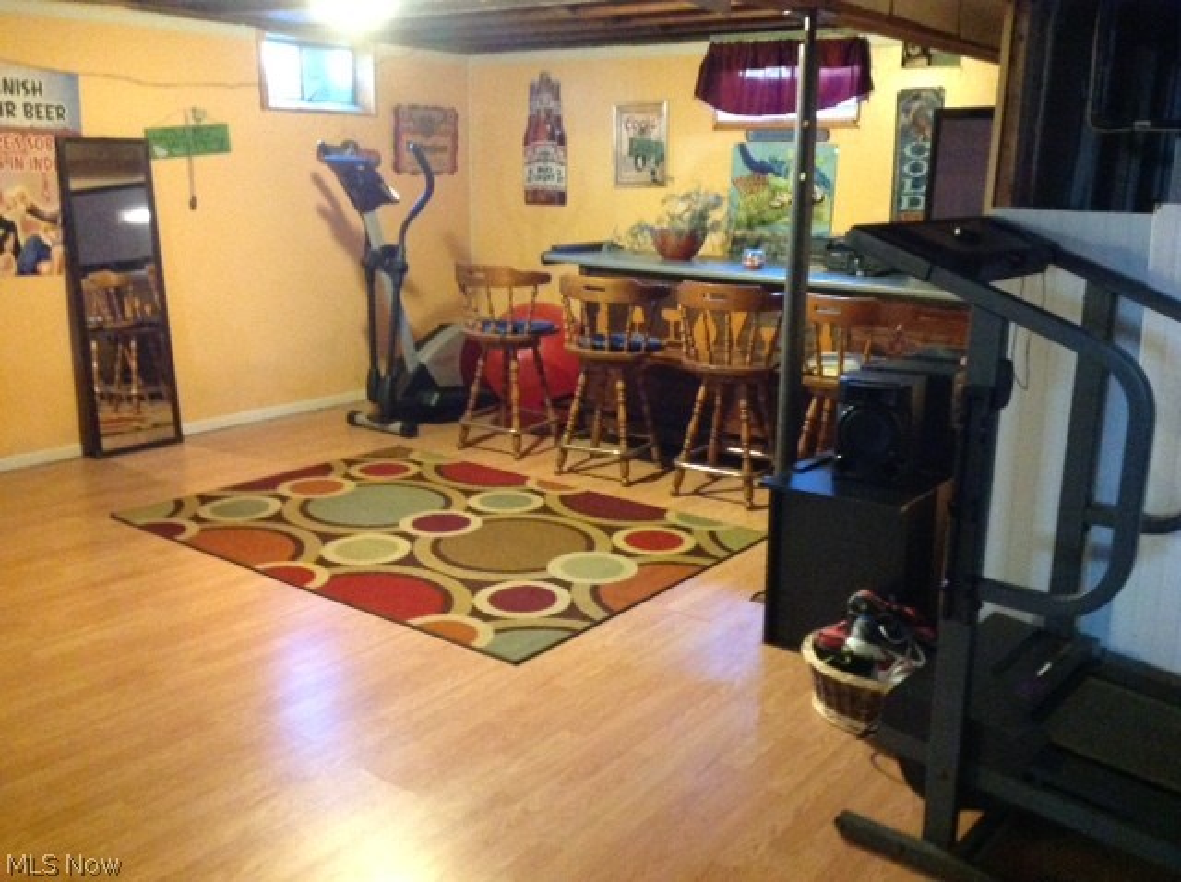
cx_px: 590
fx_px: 1192
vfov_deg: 40.6
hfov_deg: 52.7
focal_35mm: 35
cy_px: 441
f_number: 2.4
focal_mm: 4.28
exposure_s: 1/15
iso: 800
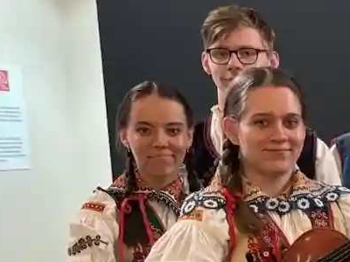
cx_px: 731
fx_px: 1345
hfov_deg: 12.7
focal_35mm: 133
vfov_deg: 10.9
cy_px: 348
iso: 500
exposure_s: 1/40
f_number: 1.6
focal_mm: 5.96
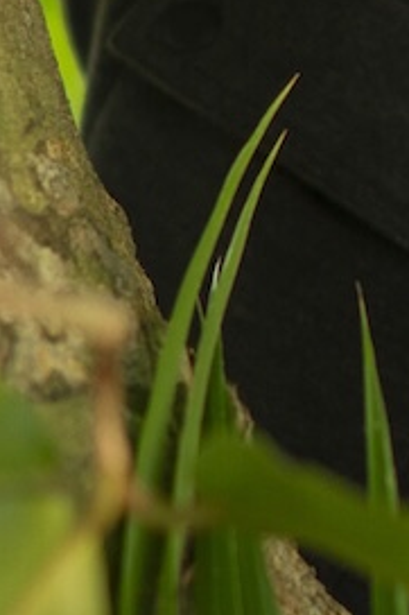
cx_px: 1122
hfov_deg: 2.2
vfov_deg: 3.3
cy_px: 95
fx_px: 10664
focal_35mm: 625
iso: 200
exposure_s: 1/200
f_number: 1.4
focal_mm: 85
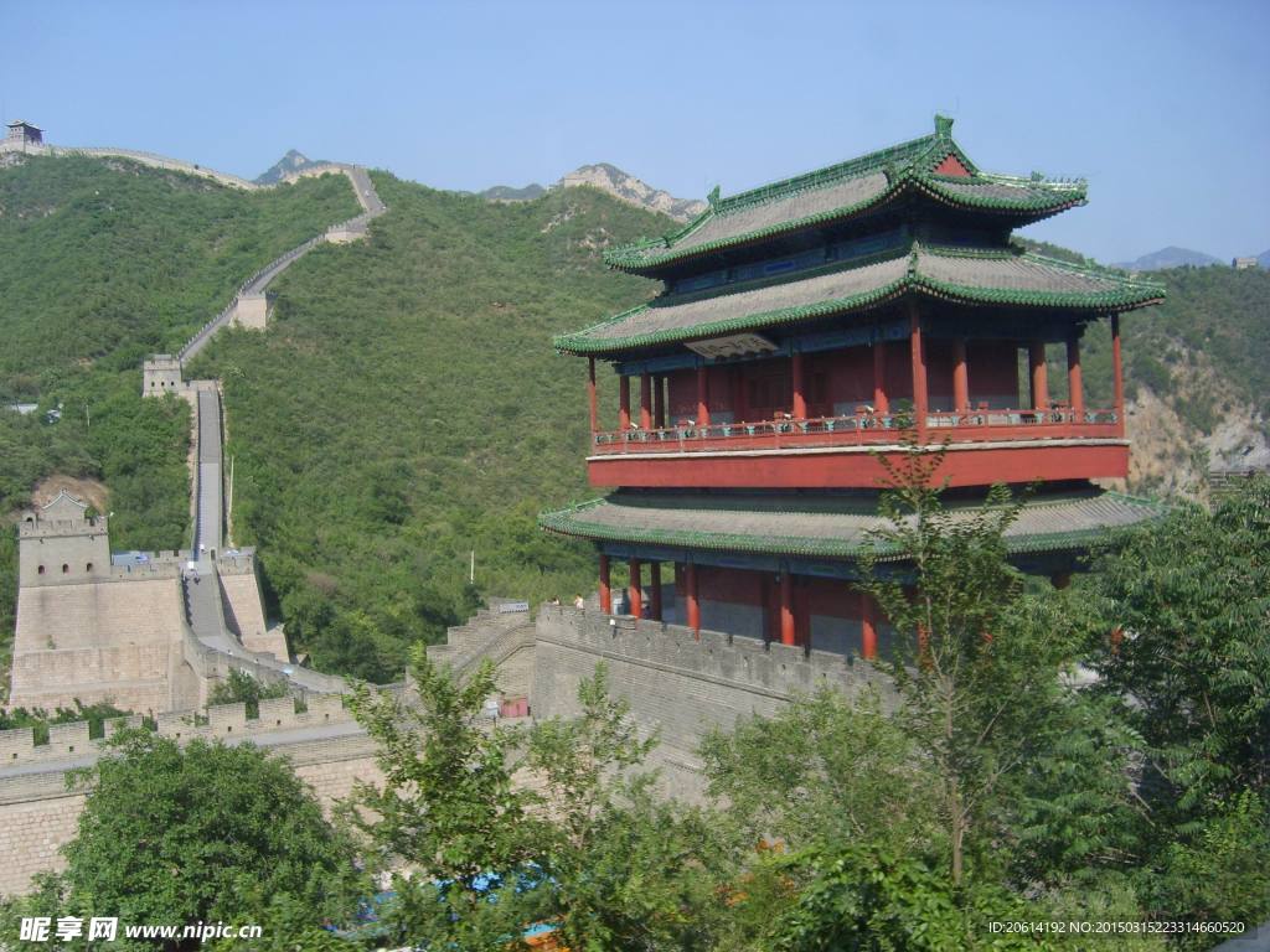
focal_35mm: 35
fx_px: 1284
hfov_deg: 52.6
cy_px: 476
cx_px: 635
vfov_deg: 40.7
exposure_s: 1/750
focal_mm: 5.8
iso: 50
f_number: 2.8
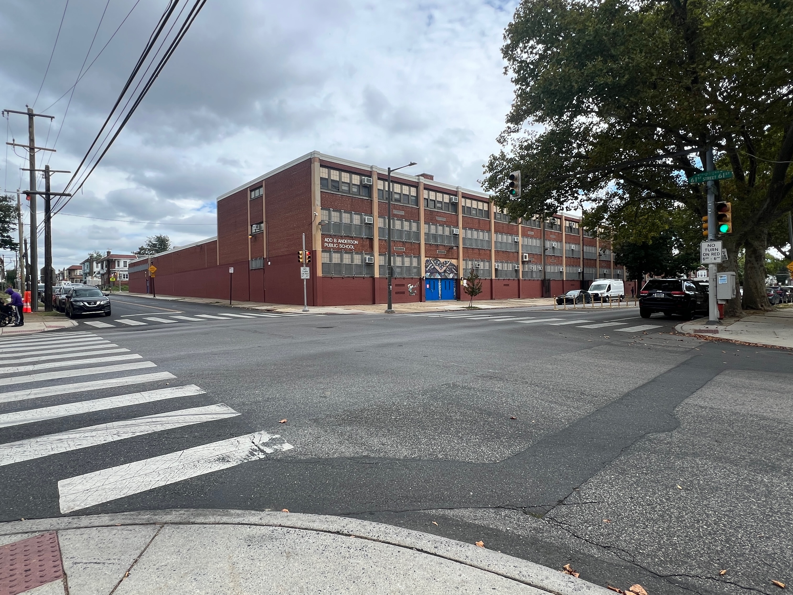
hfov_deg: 106.2
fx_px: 298
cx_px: 396
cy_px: 298
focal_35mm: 13
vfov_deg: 89.9
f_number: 1.8
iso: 32
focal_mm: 1.57
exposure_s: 1/927
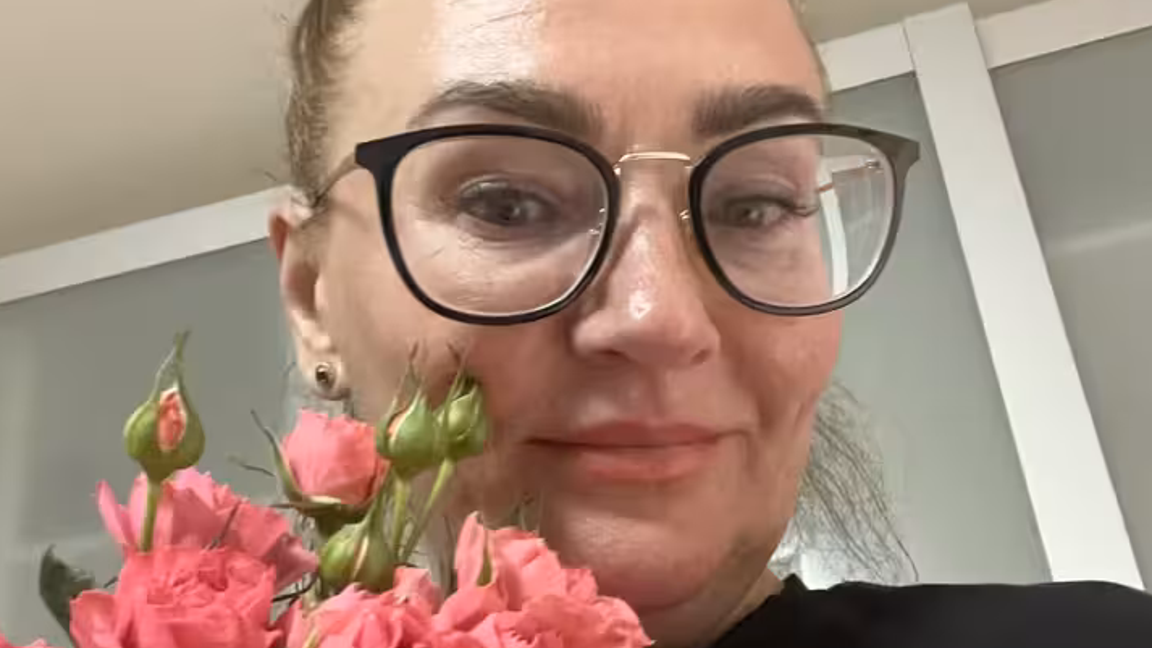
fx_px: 1344
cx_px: 574
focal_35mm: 44
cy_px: 491
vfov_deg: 26.7
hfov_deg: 46.4
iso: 800
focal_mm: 2.71
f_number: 2.2
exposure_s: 1/25
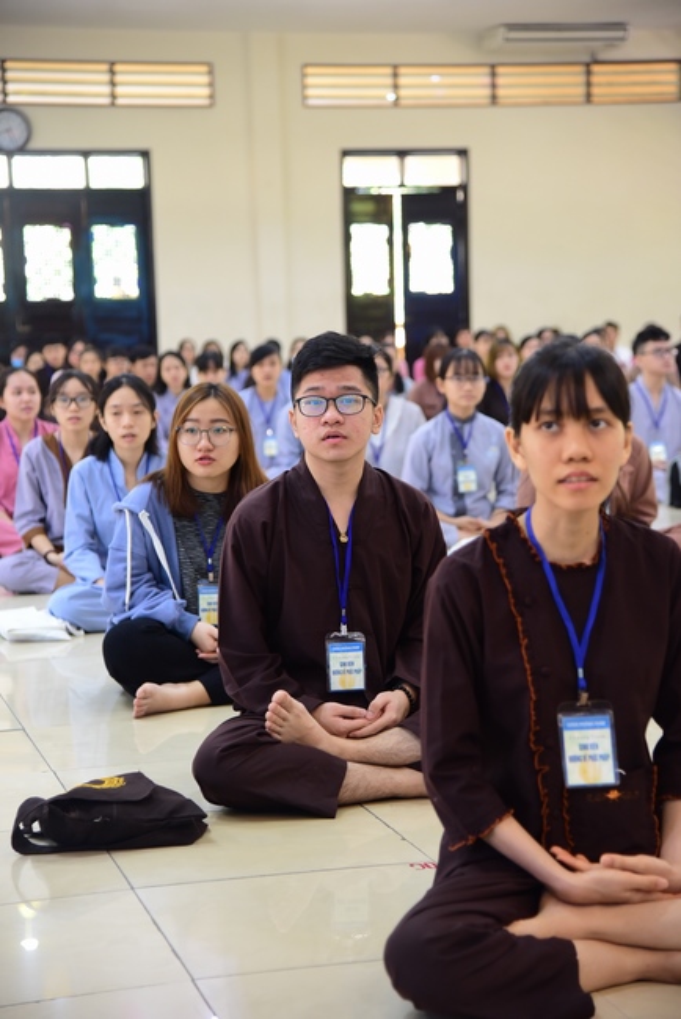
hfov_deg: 17.5
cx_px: 340
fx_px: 2211
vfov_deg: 26.0
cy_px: 510
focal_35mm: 78
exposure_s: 1/40
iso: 1600
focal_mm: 78
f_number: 4
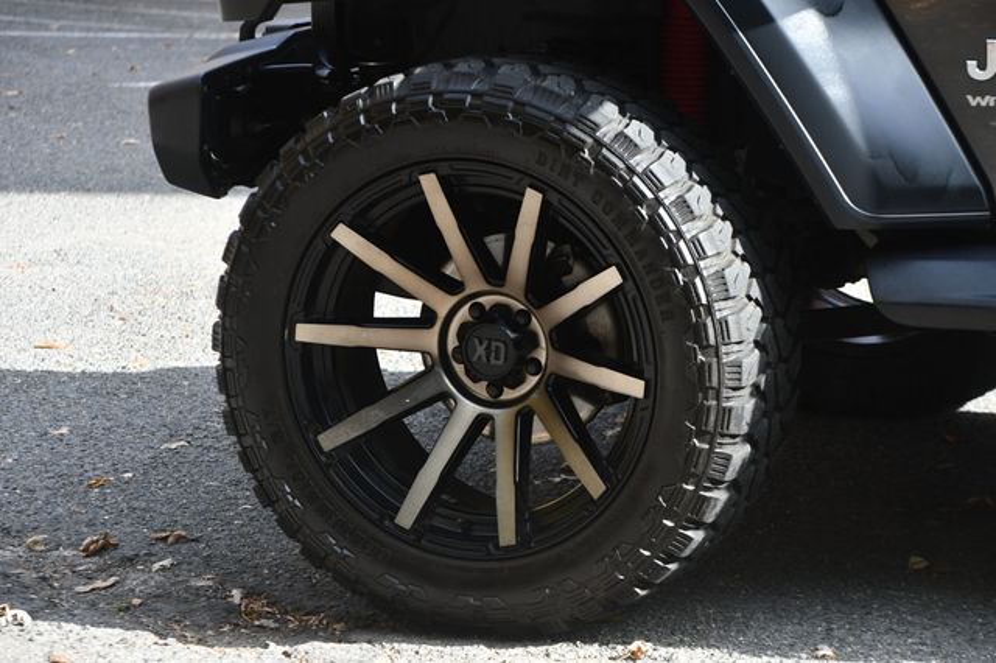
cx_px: 498
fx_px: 4341
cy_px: 332
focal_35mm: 157
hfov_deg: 13.1
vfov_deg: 8.7
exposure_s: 1/250
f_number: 5.6
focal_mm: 105
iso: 200
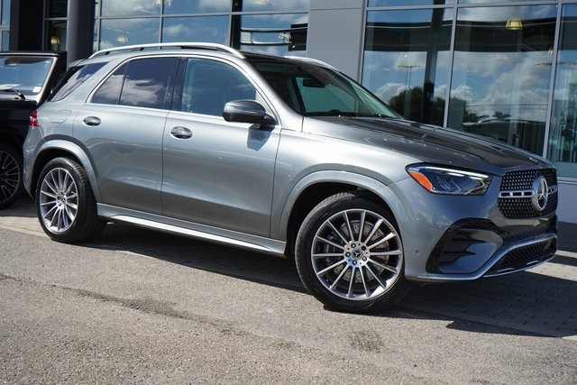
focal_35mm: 42
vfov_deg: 31.9
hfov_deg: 46.4
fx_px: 673
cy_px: 192
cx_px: 288
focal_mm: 42
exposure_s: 1/2000
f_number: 8
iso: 1000
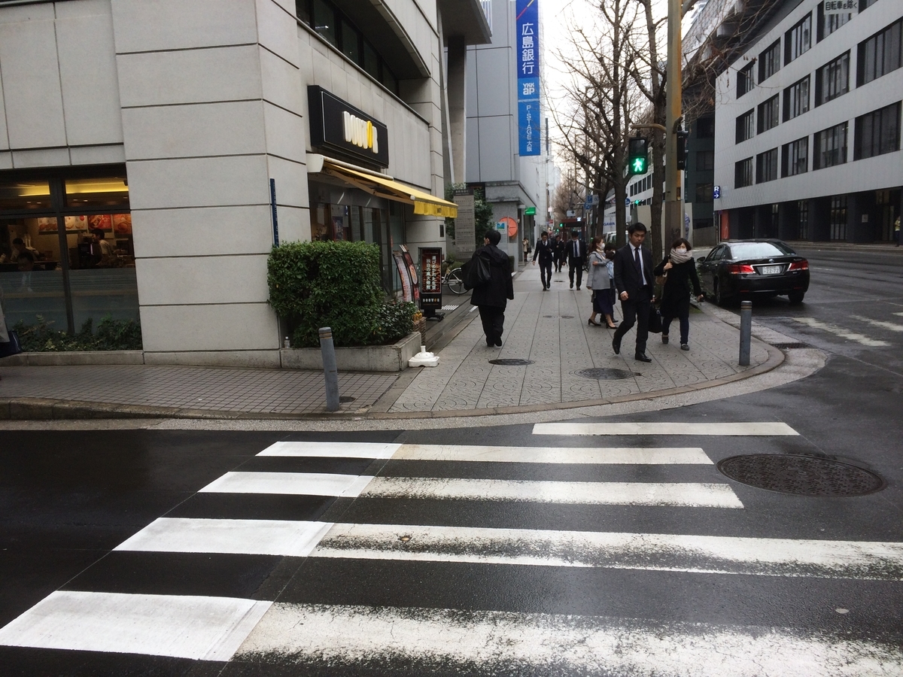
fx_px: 756
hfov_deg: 61.7
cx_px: 452
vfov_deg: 48.2
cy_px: 338
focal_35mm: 29
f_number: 2.2
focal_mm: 4.15
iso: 32
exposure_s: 1/273
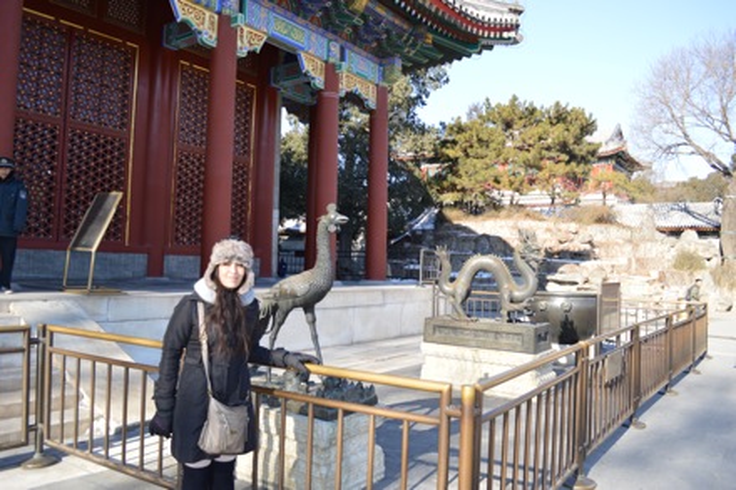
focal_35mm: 27
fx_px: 552
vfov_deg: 47.9
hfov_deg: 67.4
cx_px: 368
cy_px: 245
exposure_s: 1/200
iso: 100
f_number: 4.5
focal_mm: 18
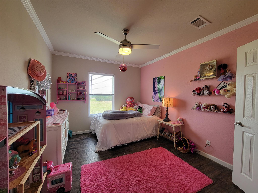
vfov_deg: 89.9
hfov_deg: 106.2
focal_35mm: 13
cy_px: 96
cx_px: 129
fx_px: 97
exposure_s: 1/60
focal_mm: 2.2
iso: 64
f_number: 2.2
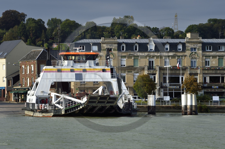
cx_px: 112
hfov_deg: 10.3
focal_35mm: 200
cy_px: 74
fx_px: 1249
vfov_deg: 6.9
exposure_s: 1/320
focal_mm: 200
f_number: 11
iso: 200
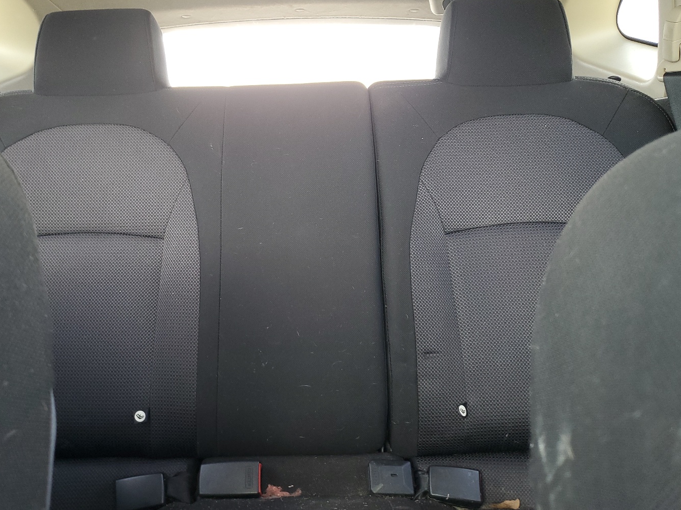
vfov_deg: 45.4
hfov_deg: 58.3
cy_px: 236
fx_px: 610
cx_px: 310
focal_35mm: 31
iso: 96
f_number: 1.5
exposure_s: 1/60.2
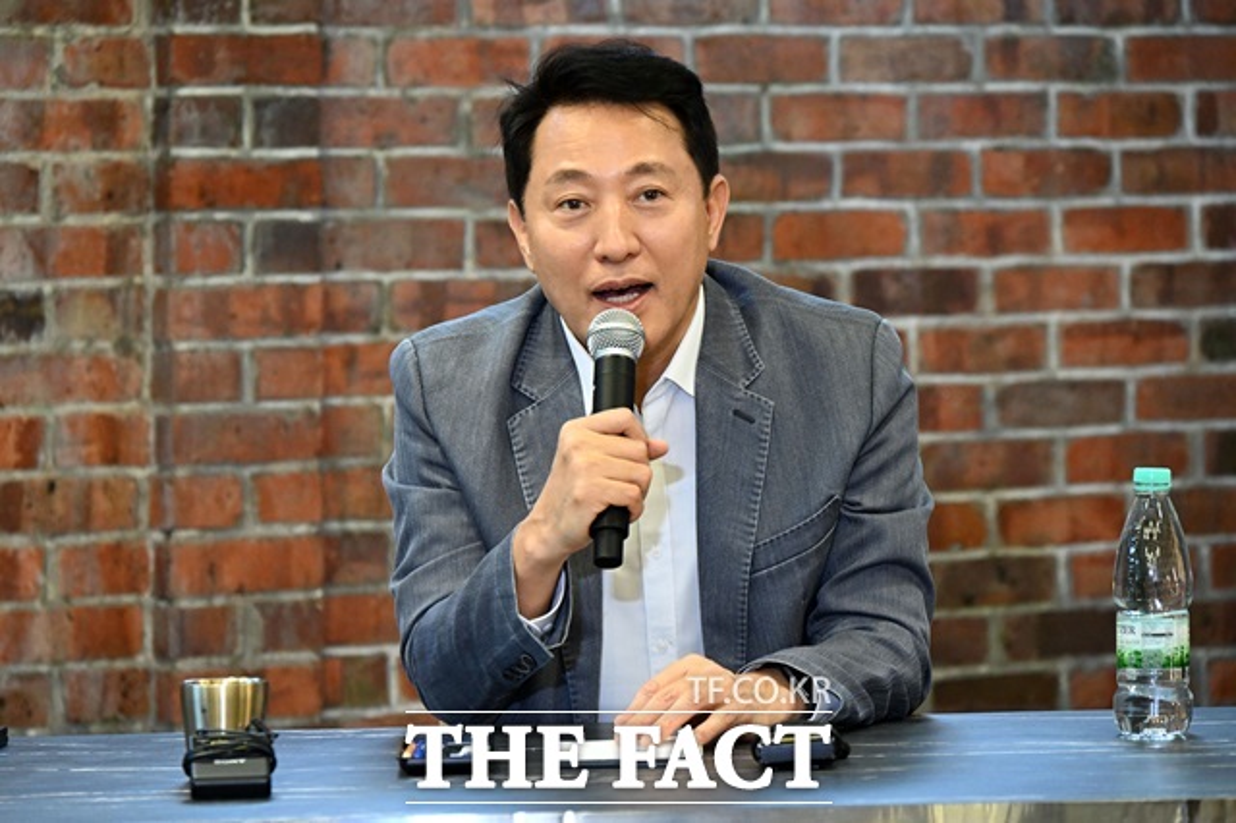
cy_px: 412
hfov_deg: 12.1
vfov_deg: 8.1
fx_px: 5833
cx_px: 618
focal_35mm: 170
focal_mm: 170
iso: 5000
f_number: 6.3
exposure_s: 1/50
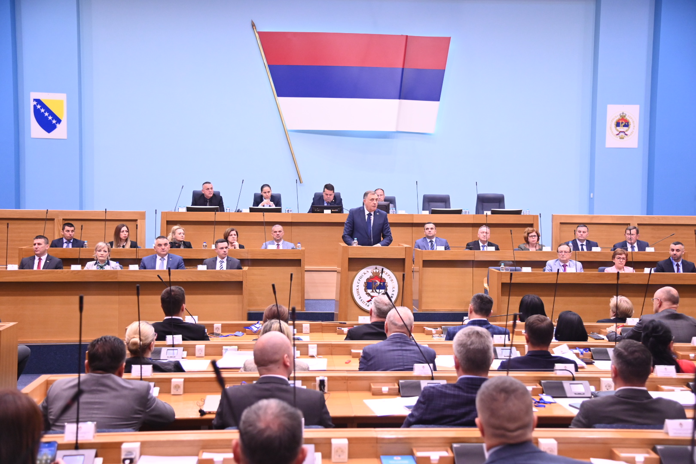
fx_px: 928
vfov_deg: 28.1
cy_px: 232
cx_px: 348
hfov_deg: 41.1
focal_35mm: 48
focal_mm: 48
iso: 5000
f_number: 4
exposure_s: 1/200
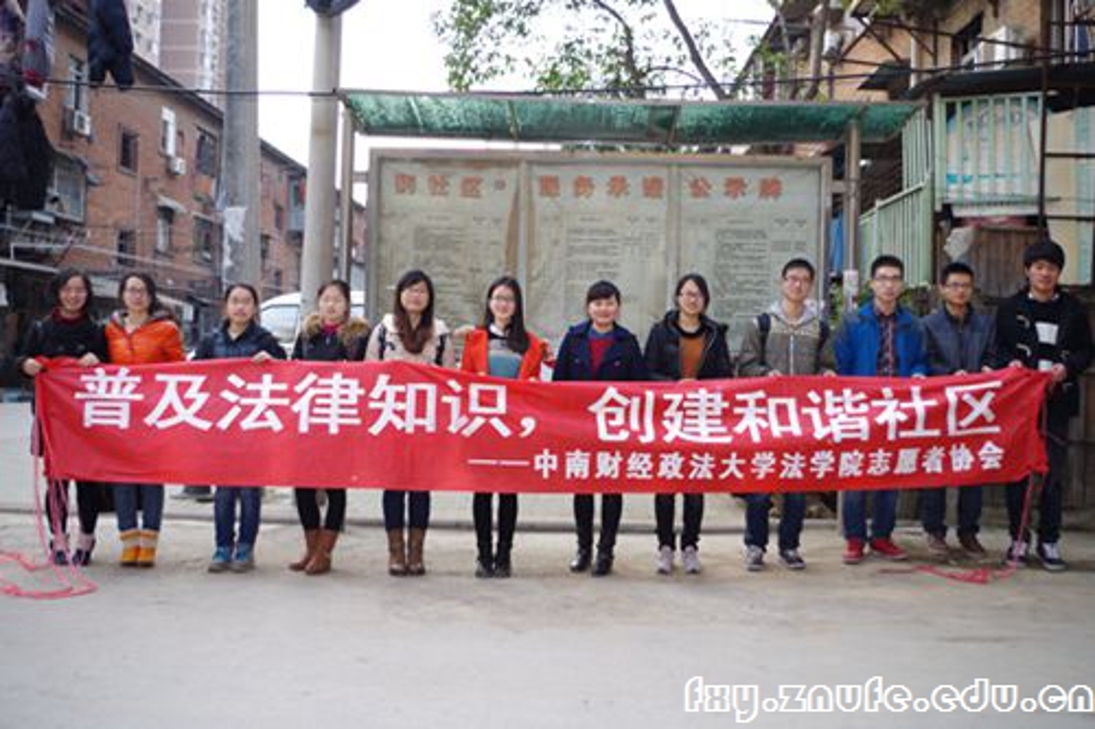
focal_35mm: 31
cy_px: 364
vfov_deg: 42.3
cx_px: 548
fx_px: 943
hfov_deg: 60.3
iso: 100
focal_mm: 21.25
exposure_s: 1/160
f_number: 4
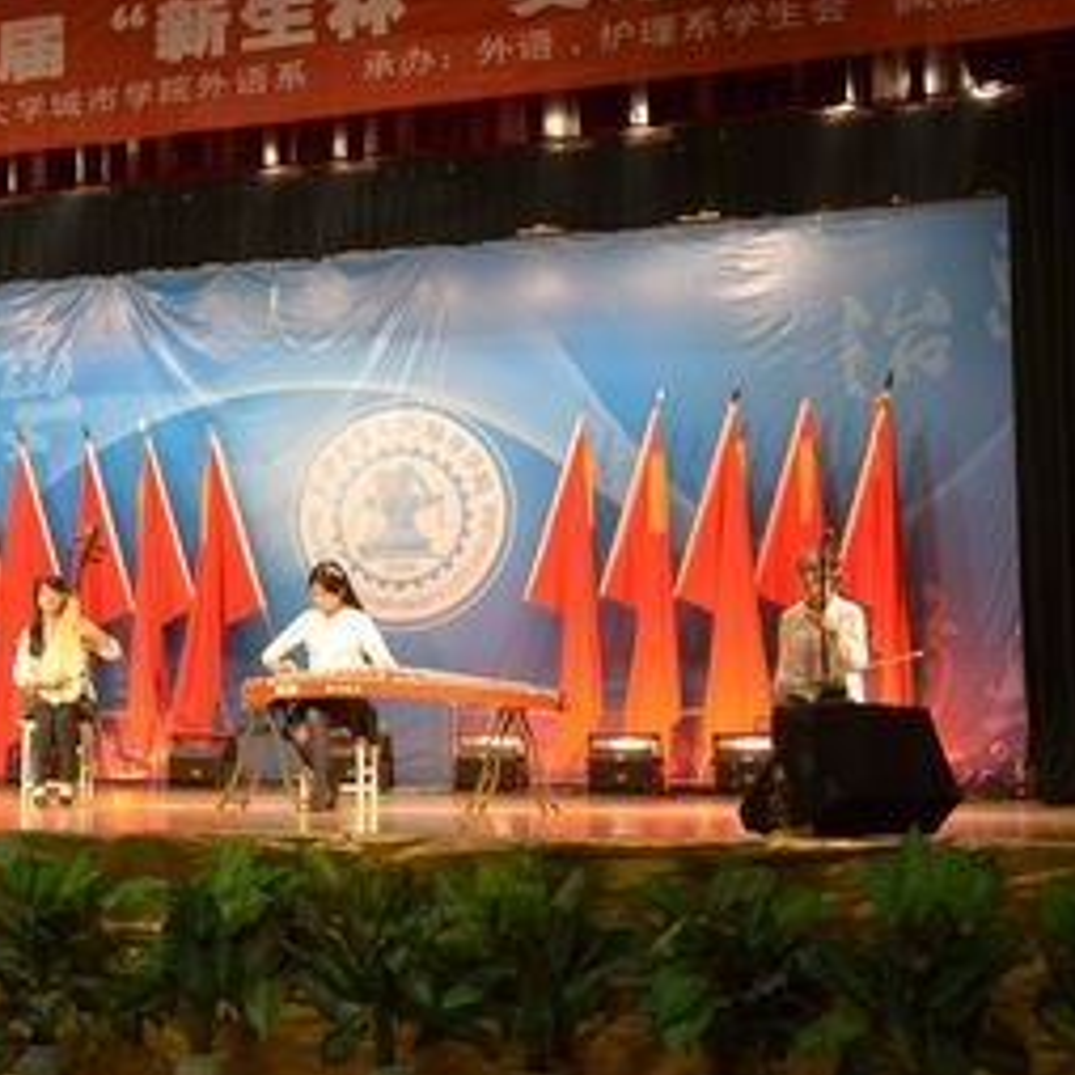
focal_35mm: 60
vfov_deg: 28.6
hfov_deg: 27.9
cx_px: 186
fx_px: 2108
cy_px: 557
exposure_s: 1/160
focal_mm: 24
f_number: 3.8
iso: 1000
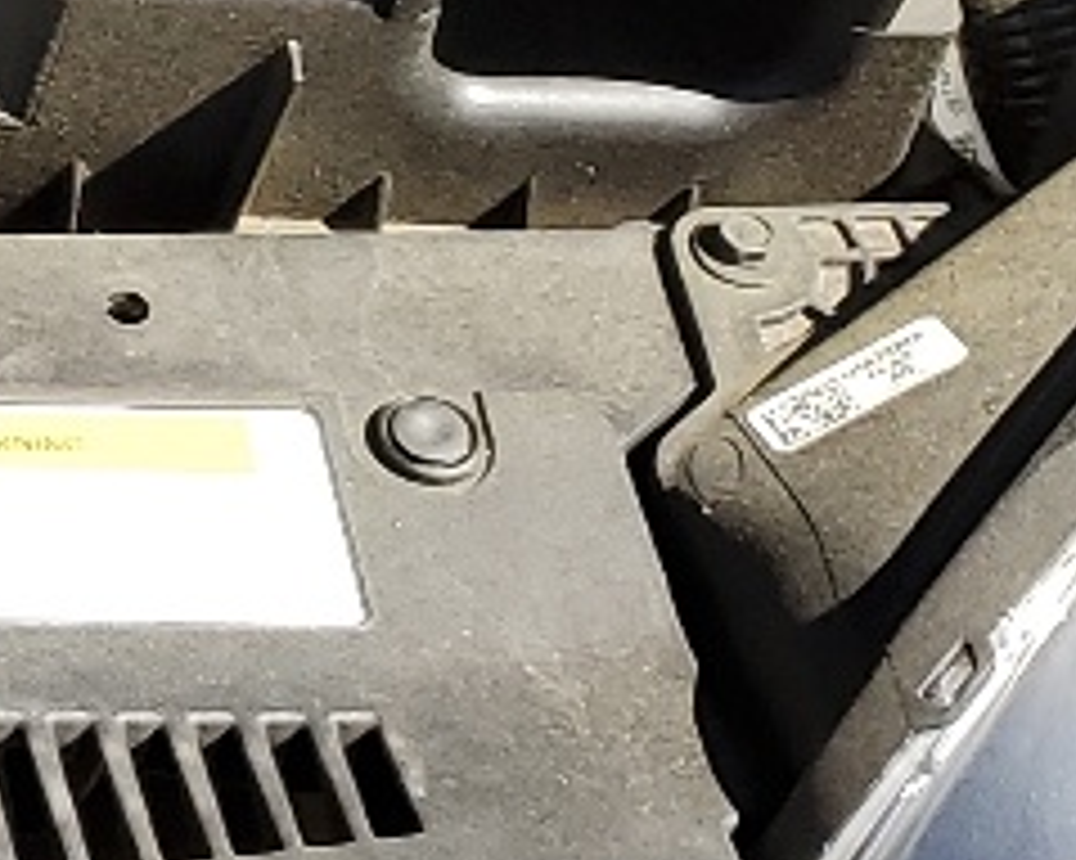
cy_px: -306
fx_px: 5412
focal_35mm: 170
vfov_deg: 8.9
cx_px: -1436
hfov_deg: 10.0
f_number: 1.5
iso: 50
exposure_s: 1/1000
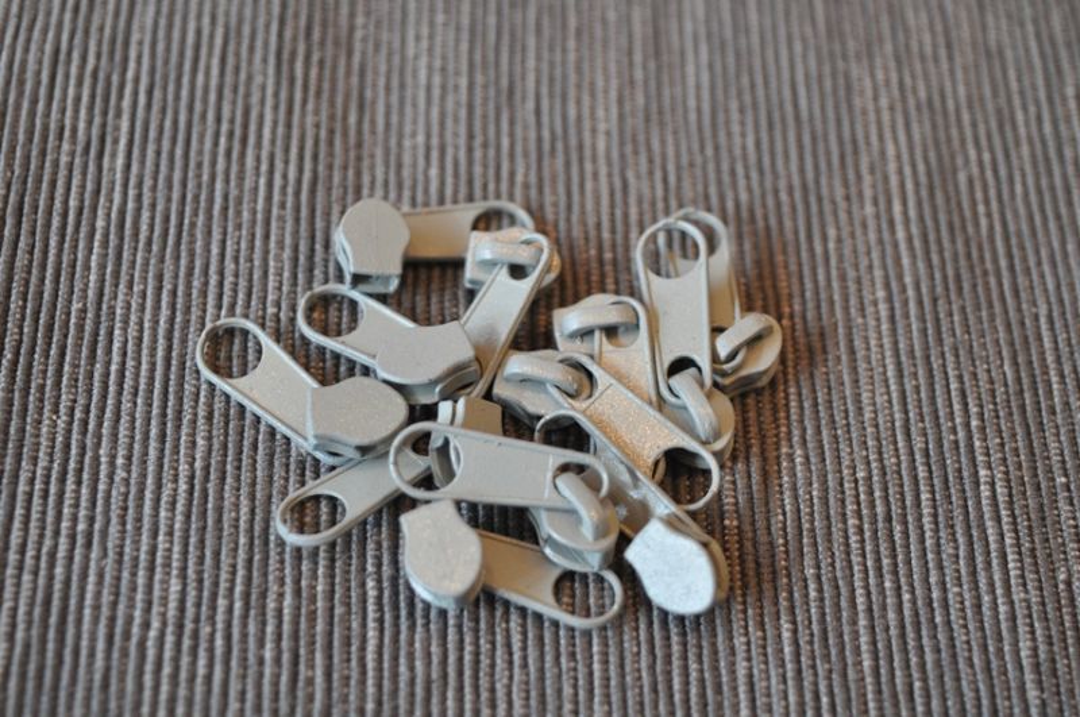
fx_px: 2067
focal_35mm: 69
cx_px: 540
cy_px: 358
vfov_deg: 19.7
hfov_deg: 29.3
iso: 800
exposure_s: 1/60
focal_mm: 46
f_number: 5
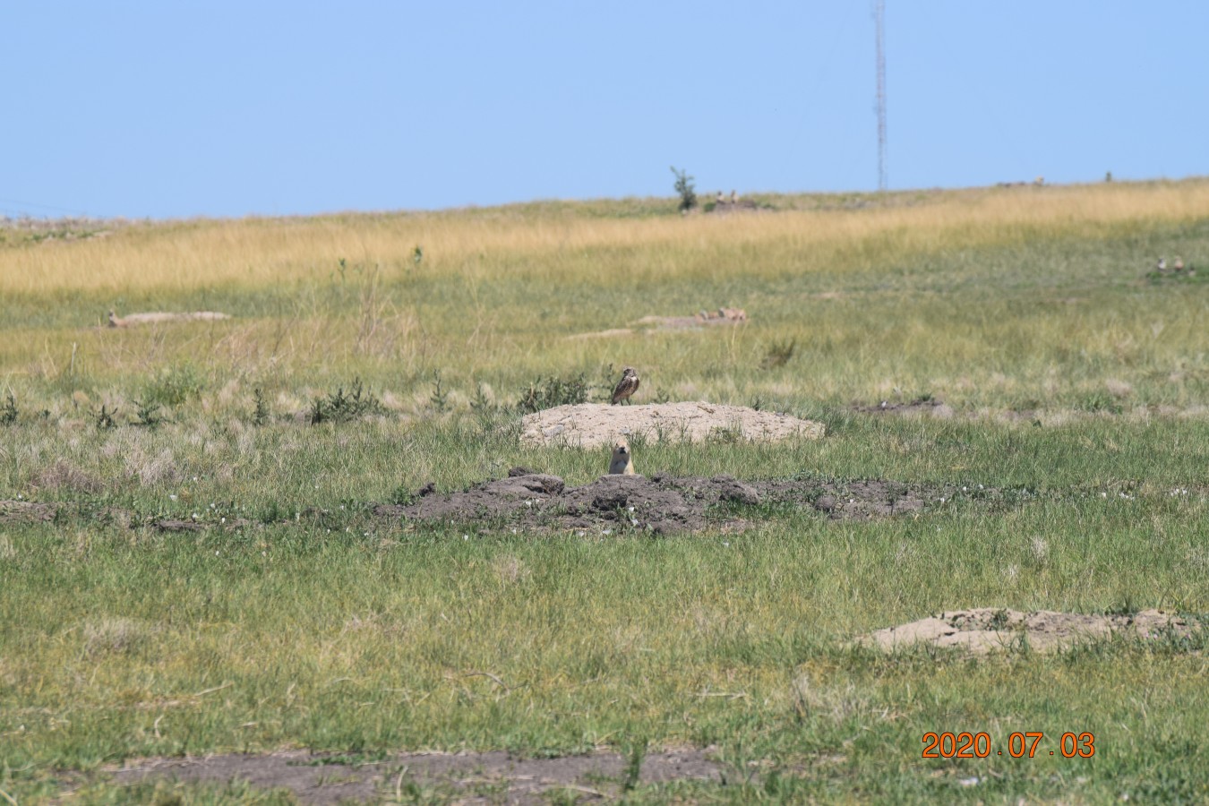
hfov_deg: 6.9
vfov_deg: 4.6
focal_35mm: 300
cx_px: 604
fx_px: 10074
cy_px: 403
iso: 280
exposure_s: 1/500
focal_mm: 200
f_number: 11
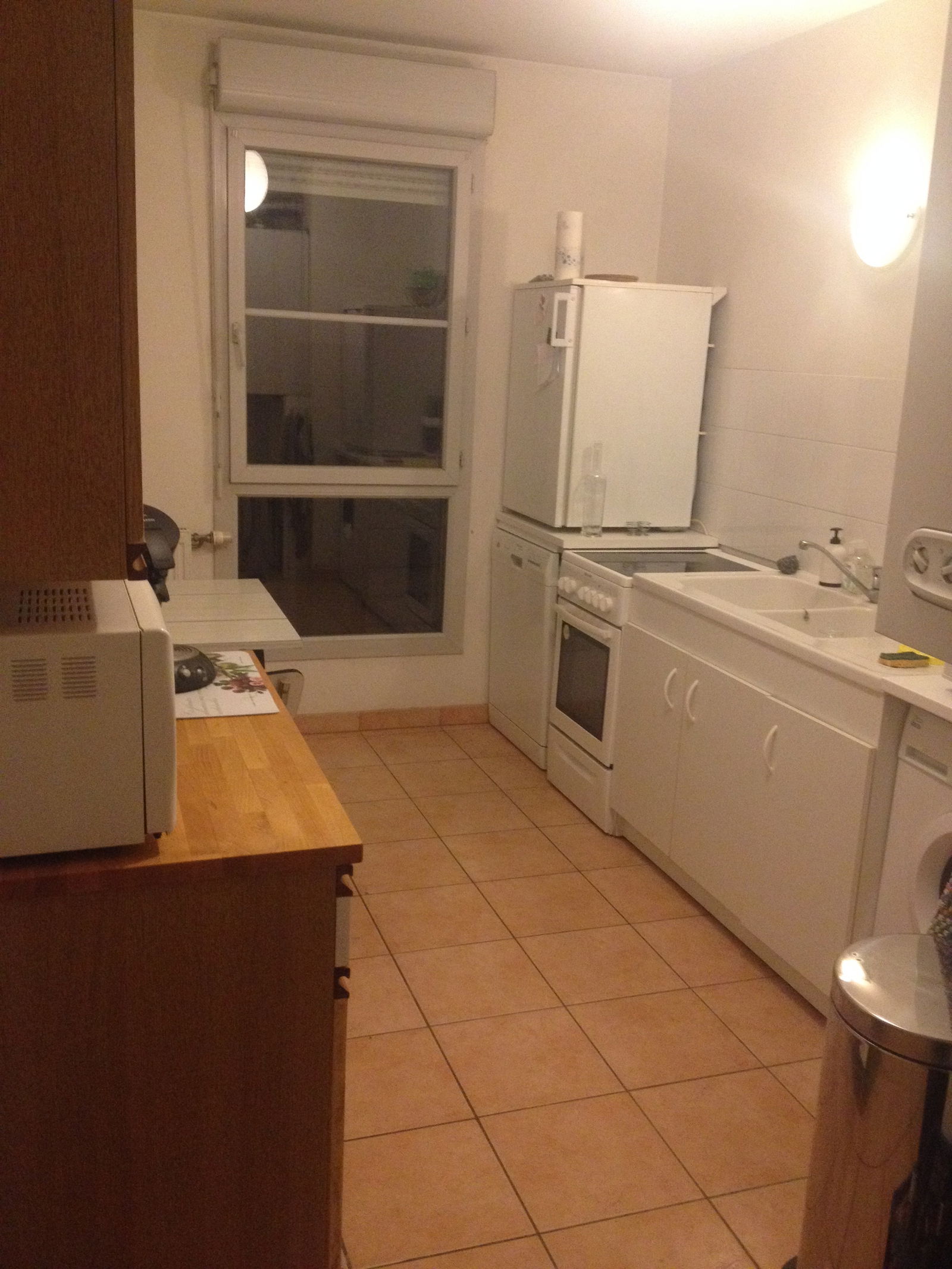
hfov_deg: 40.7
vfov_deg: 52.6
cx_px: 476
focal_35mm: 35
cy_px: 634
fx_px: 1283
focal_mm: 4.28
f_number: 2.4
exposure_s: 1/20
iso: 320
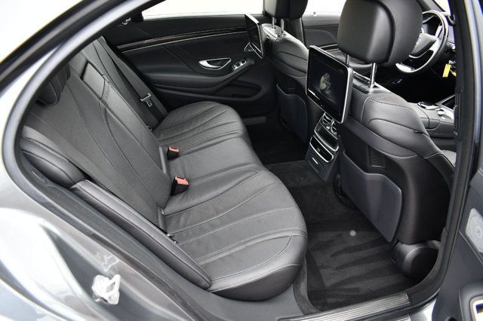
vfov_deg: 47.9
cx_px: 242
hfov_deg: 67.4
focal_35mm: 27
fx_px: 362
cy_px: 160
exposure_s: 1/250
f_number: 4.5
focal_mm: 18
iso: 400
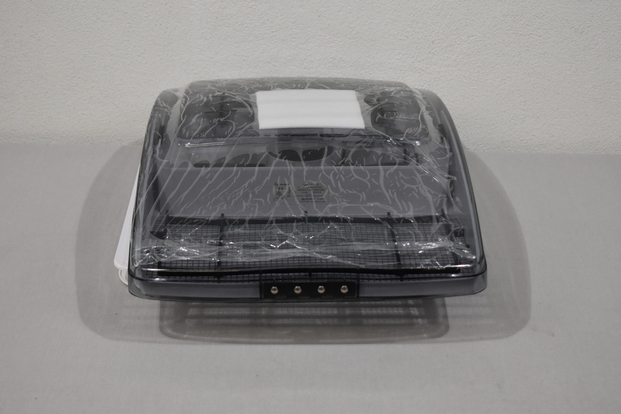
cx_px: 310
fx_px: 1242
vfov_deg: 18.9
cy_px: 207
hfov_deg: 28.1
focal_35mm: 72
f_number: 5.3
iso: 800
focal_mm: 48
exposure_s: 1/250
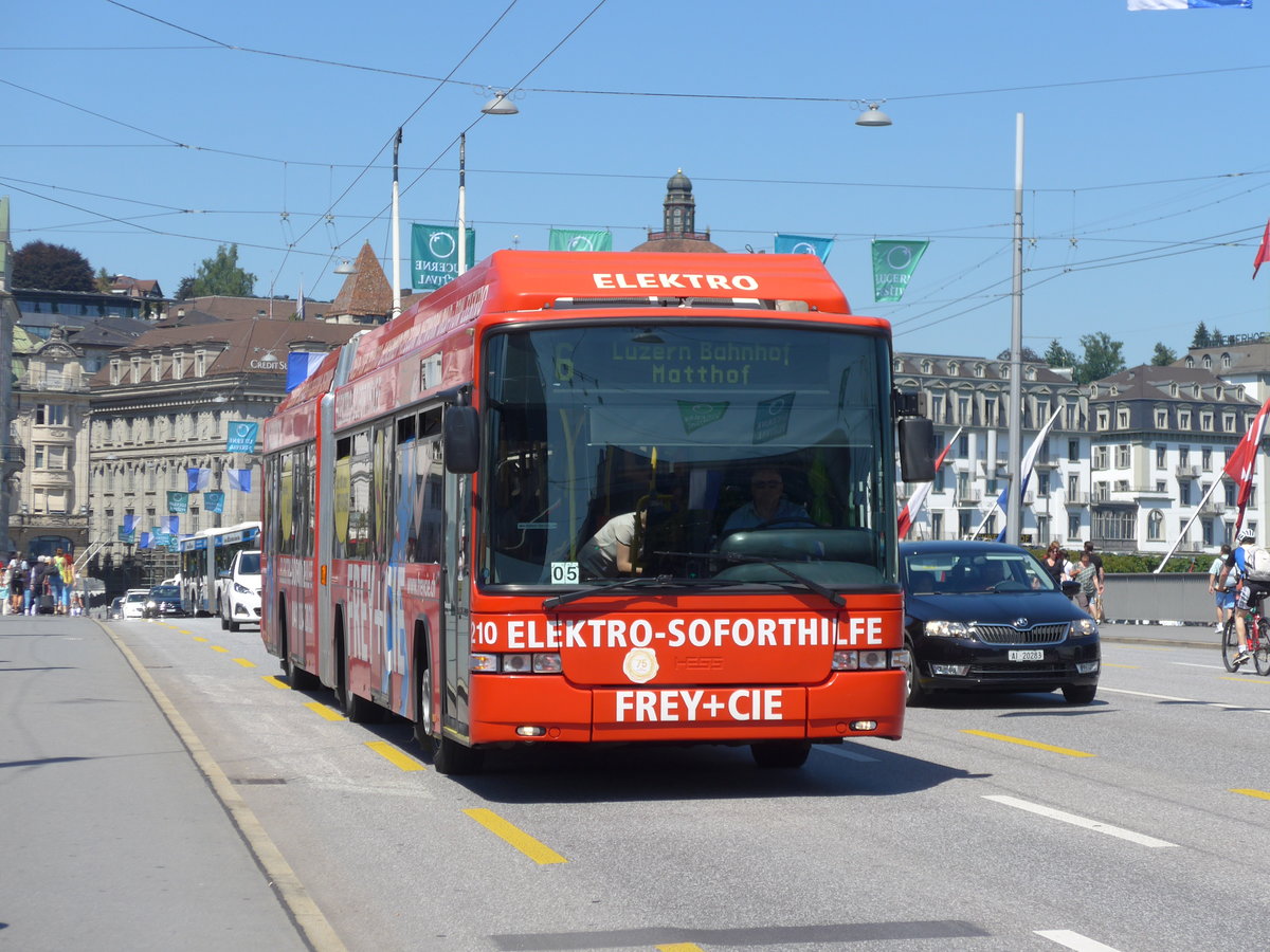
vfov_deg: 15.2
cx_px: 635
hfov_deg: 20.2
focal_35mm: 97
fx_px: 3559
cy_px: 476
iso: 80
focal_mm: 19.2
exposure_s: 1/640
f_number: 4.7
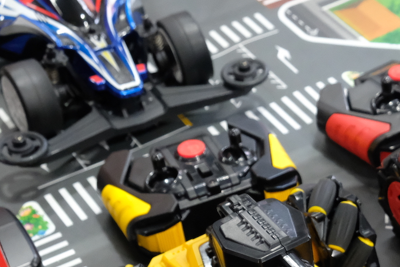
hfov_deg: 20.1
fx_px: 1067
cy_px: 269
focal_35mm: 96
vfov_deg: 14.0
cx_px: 456
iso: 5000
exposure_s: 1/200
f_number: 5.6
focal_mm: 25.4
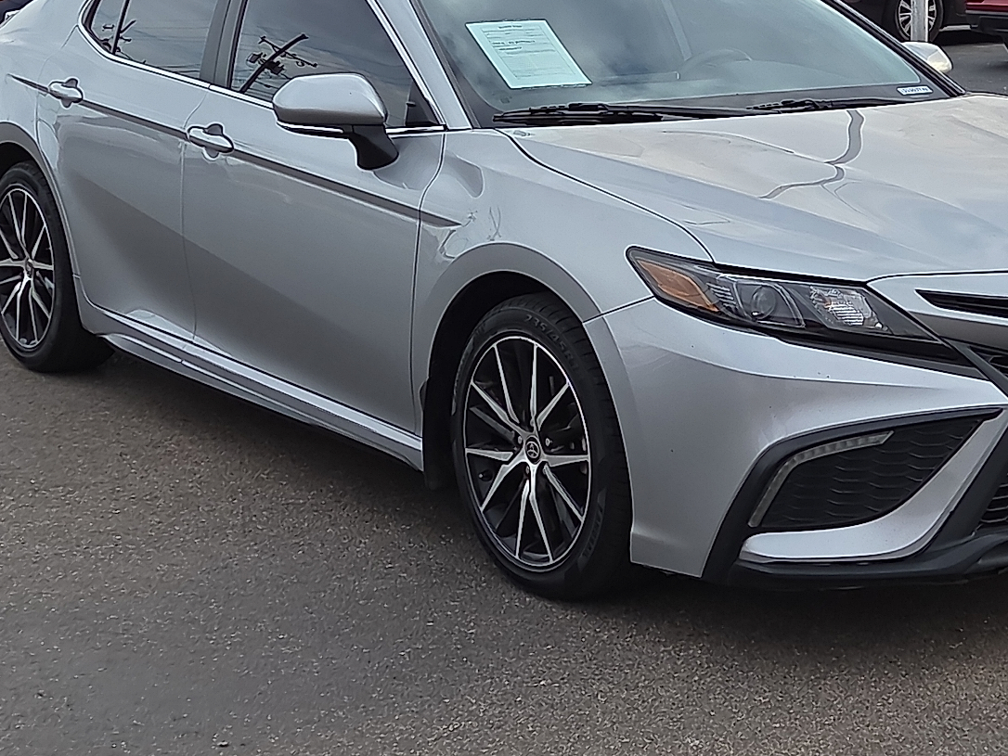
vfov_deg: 18.2
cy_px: 245
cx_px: 637
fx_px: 2359
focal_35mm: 81
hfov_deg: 24.0
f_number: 1.8
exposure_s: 1/323
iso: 25
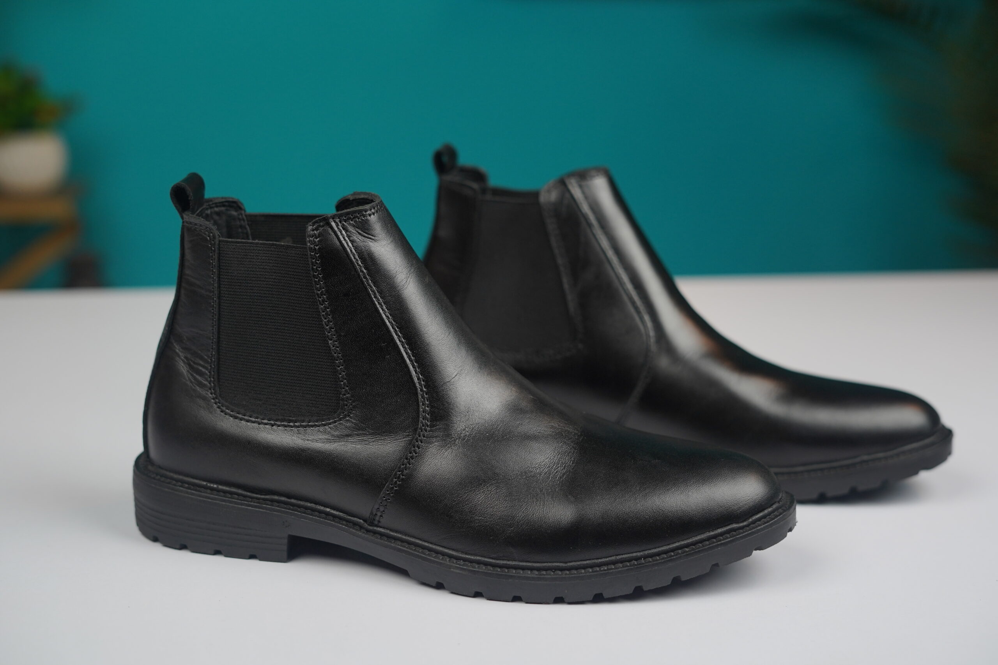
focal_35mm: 50
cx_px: 499
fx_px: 1386
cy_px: 332
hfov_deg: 39.6
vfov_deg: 27.0
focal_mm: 50
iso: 640
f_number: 3.2
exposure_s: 1/320
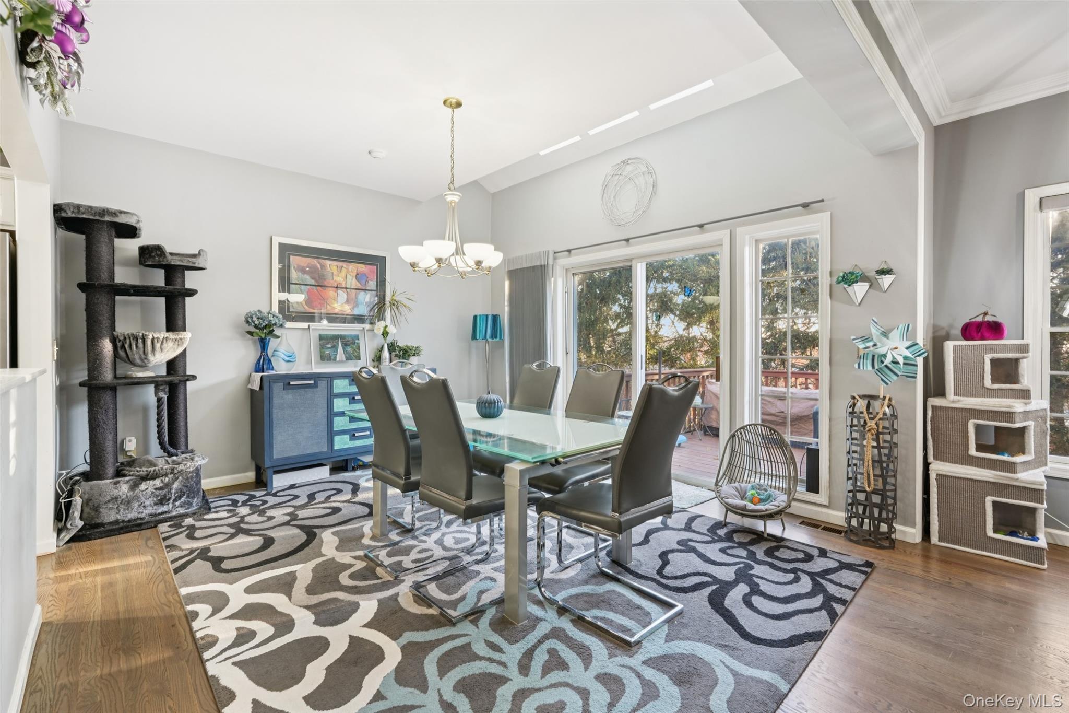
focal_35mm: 16
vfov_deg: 73.7
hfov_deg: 96.7
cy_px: 356
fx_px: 475
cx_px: 534
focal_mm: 16
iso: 400
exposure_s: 1/6
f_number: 8
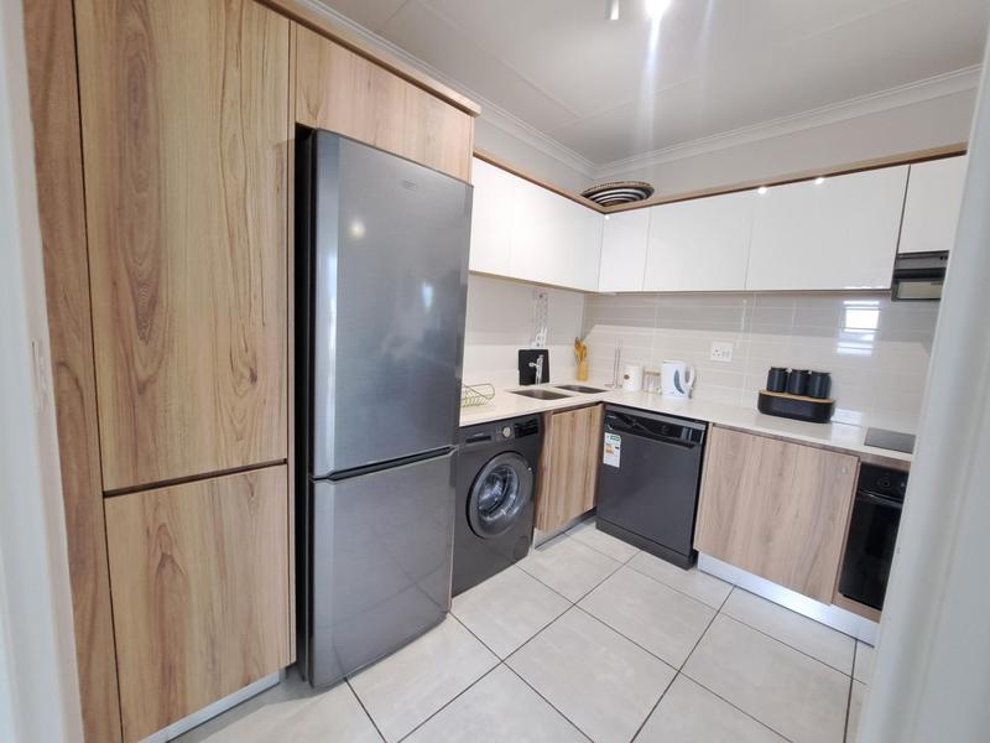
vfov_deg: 89.9
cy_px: 372
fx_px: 372
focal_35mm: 13
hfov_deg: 106.2
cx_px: 495
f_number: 2.2
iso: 200
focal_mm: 1.74
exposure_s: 1/33
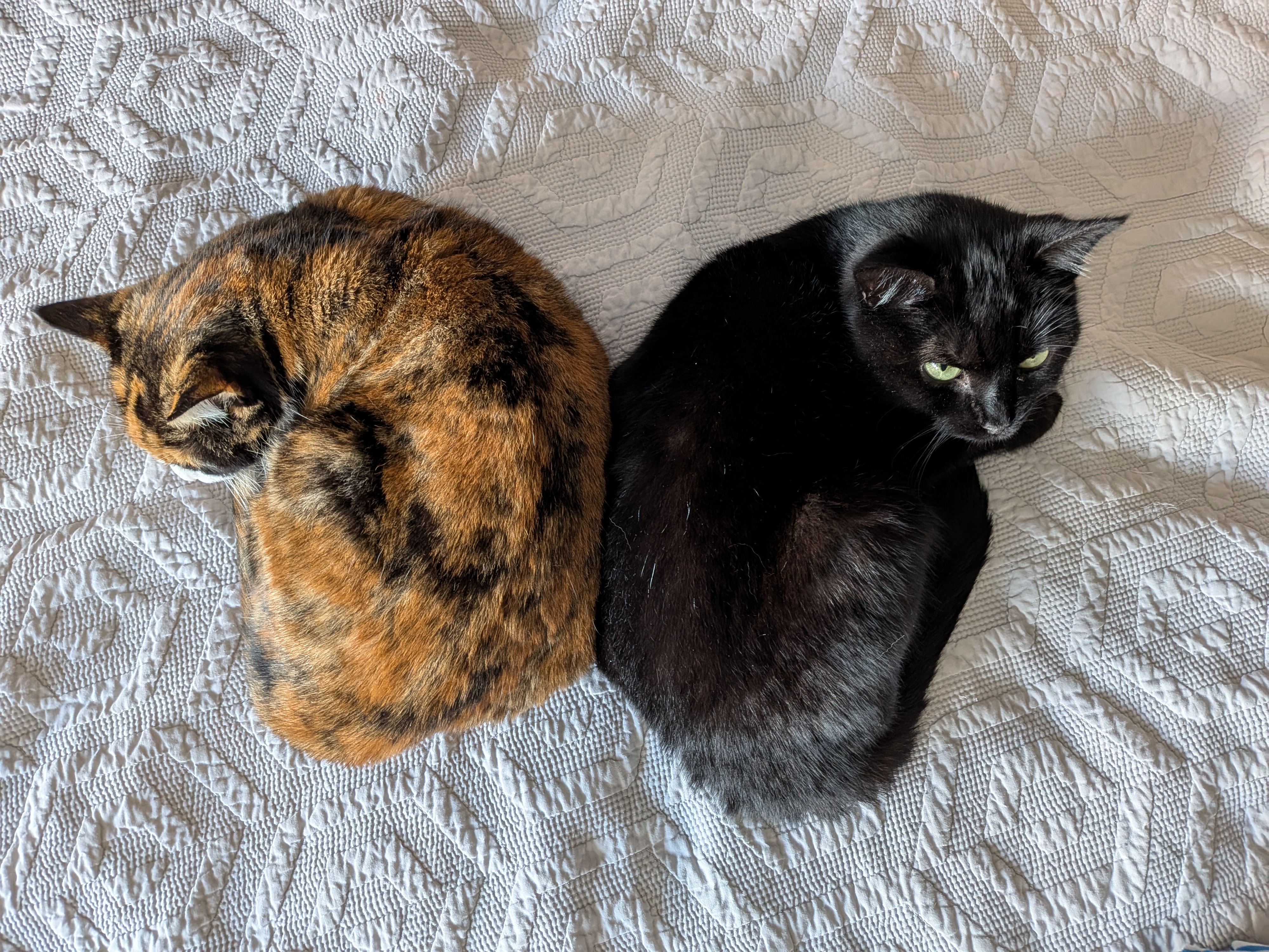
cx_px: 634
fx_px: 880
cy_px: 476
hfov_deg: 71.6
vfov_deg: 56.8
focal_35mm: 24
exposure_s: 1/50
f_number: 1.7
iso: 277
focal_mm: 4.53
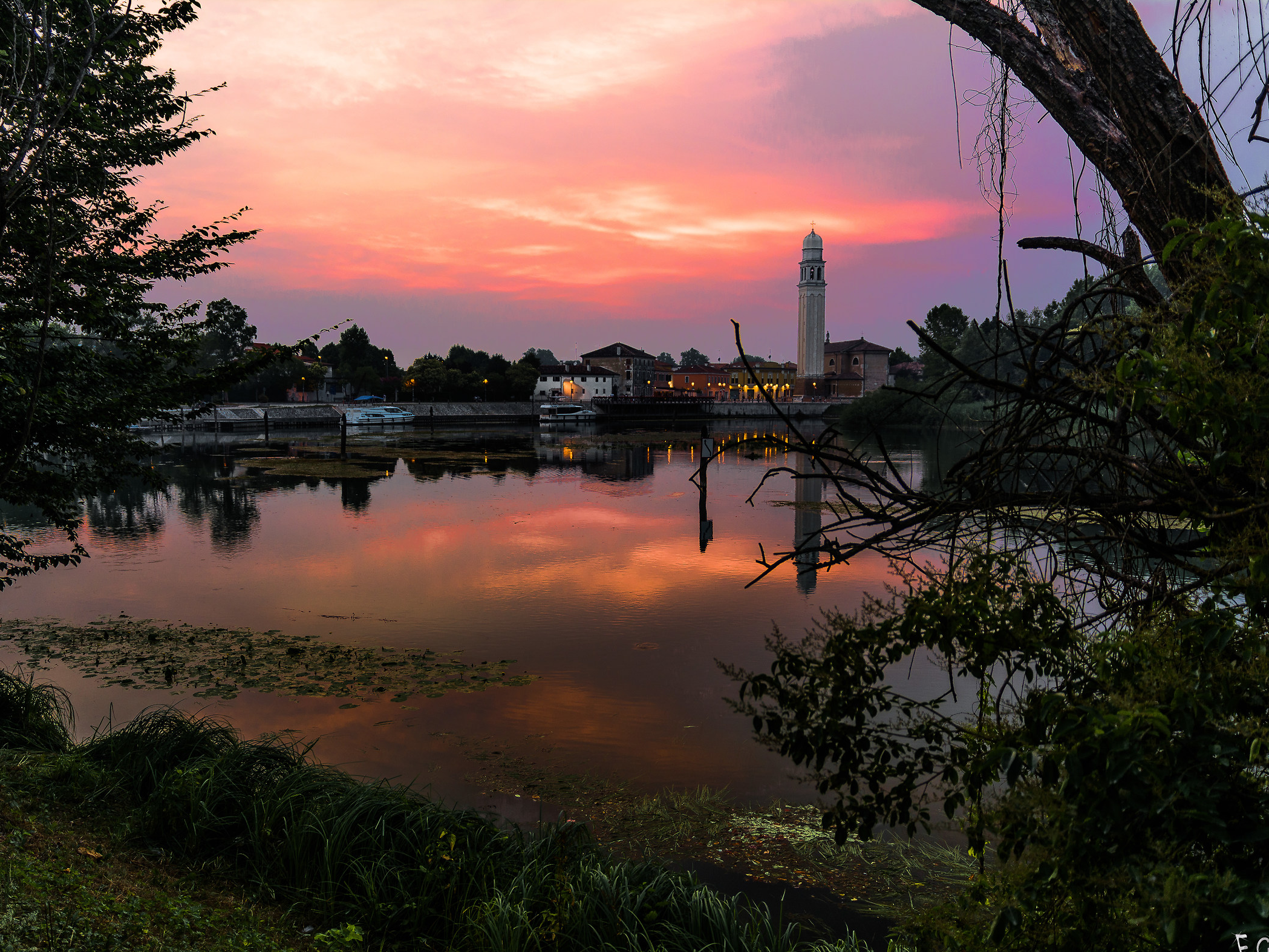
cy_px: 482
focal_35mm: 33
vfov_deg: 42.9
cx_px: 573
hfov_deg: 55.3
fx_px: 1210
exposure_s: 1/8
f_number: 2.8
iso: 100
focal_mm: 20
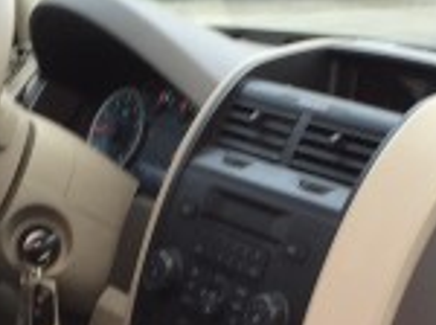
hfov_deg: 15.9
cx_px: 218
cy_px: 453
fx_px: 1559
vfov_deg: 11.5
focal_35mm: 124
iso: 40
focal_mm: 4.15
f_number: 2.2
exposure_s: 1/60
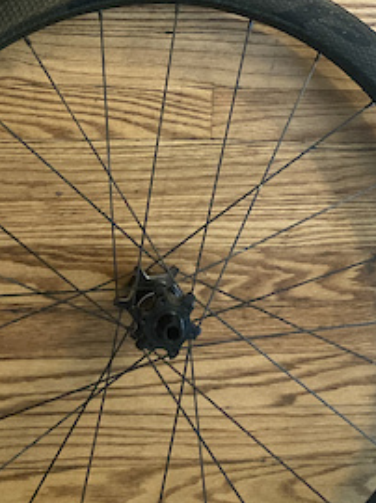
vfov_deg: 22.3
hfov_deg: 17.7
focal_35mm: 83
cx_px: 153
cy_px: -50
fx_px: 1204
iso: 400
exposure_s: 1/40
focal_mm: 3.99
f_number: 1.8
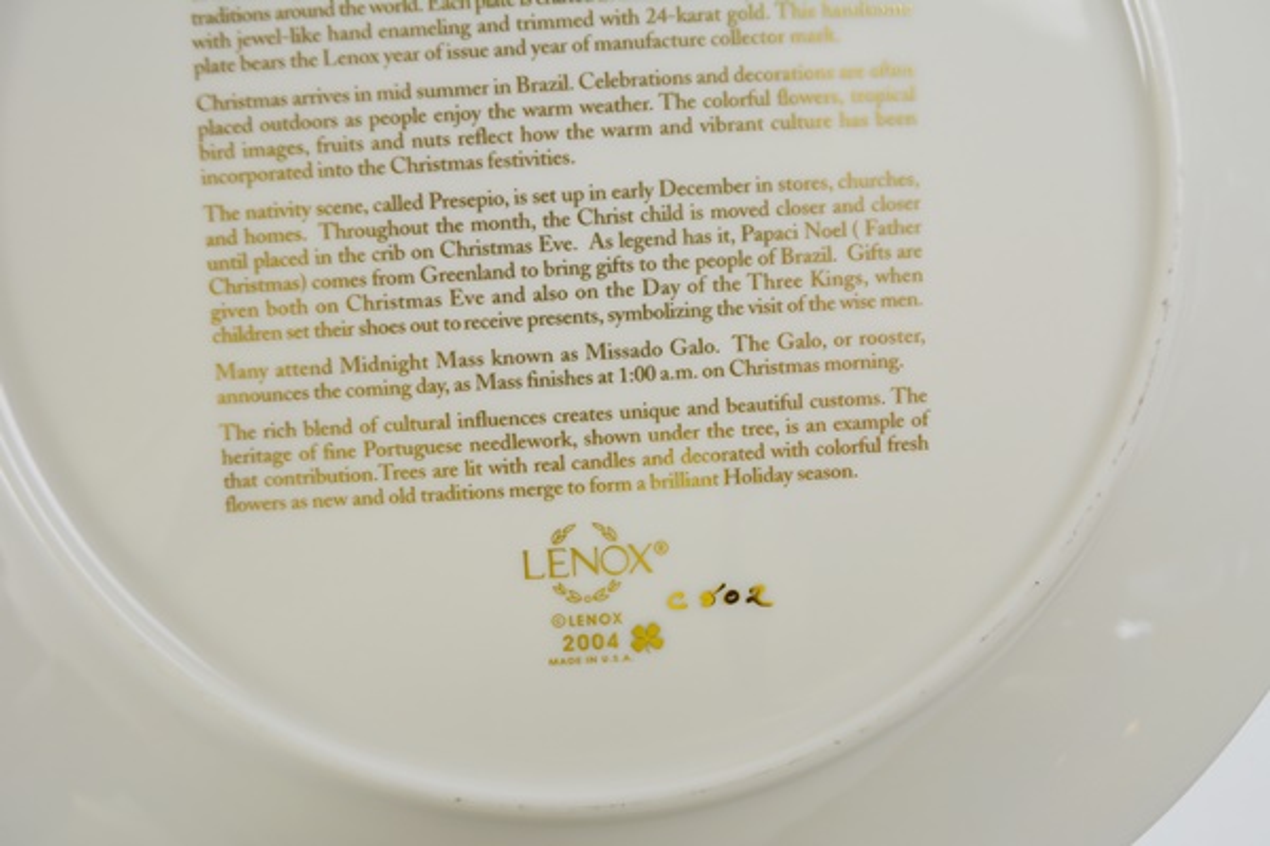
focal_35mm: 36
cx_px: 635
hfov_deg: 53.1
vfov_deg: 36.9
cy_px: 423
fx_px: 1270
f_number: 5.6
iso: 200
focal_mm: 24
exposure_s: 1/125
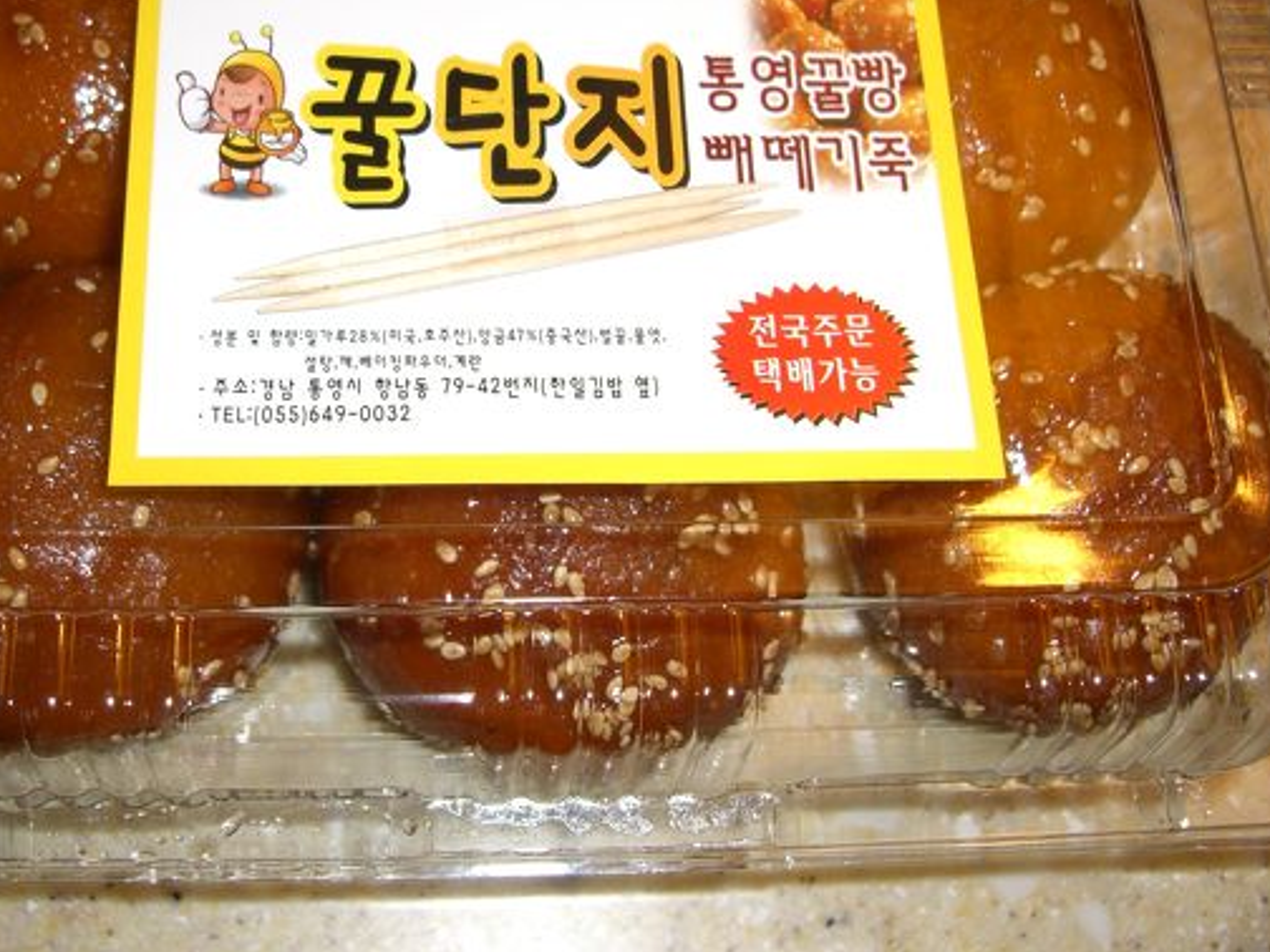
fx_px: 1798
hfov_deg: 38.8
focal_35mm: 49
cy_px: 402
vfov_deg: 29.6
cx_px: 514
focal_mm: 7.9
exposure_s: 1/60
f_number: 2.8
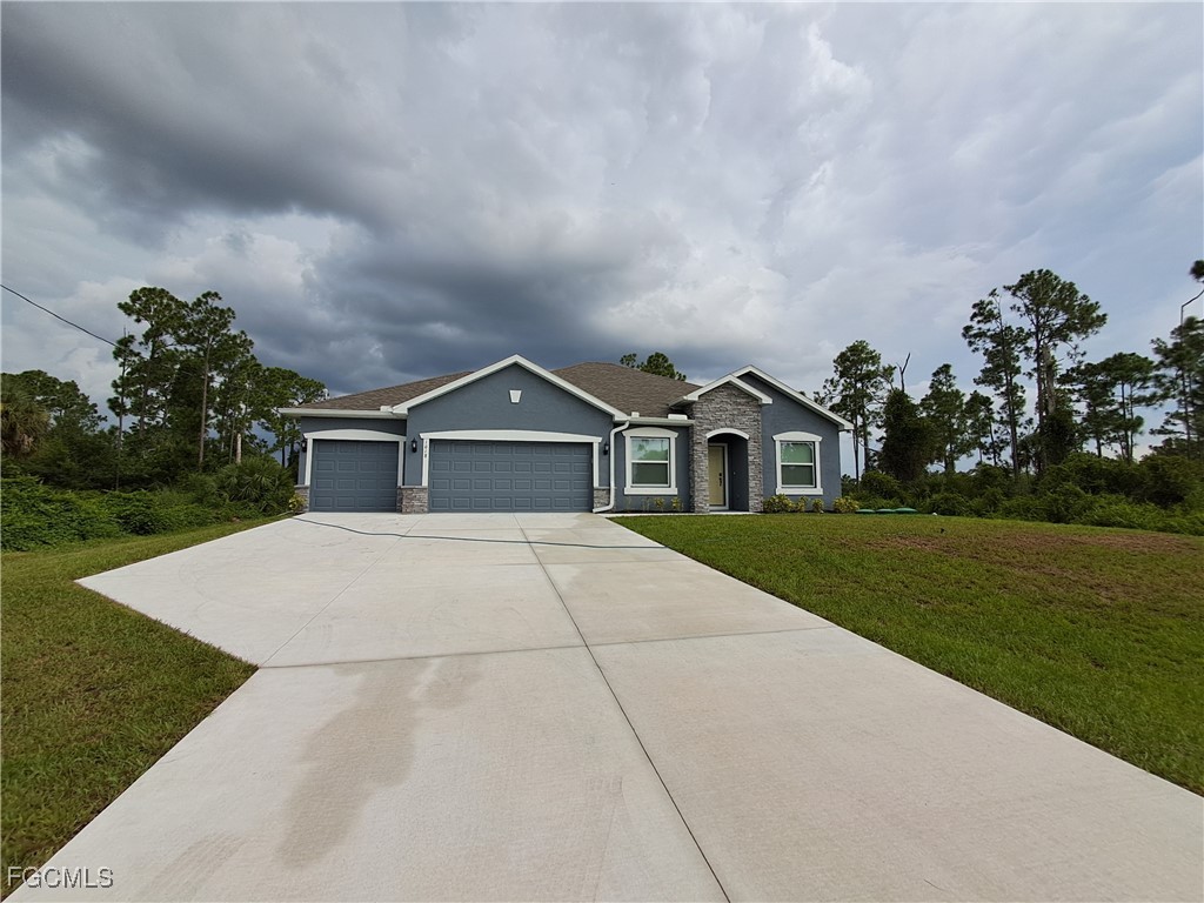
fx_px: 557
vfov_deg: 78.1
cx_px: 602
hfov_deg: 94.5
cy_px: 452
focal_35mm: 16
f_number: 2.2
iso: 40
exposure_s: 1/370
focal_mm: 1.64
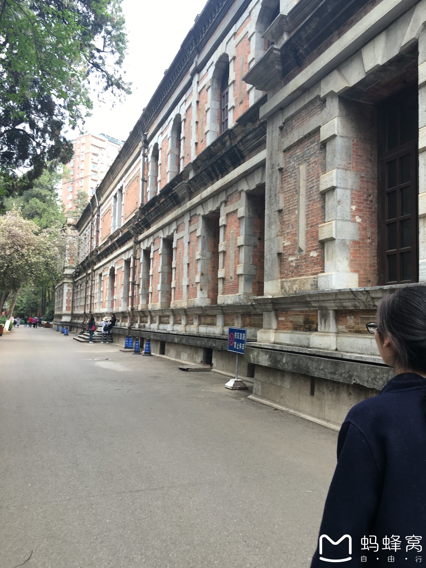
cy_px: 284
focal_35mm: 29
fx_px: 476
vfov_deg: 61.7
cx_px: 213
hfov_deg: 48.2
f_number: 2.2
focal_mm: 4.15
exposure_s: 1/111
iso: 25
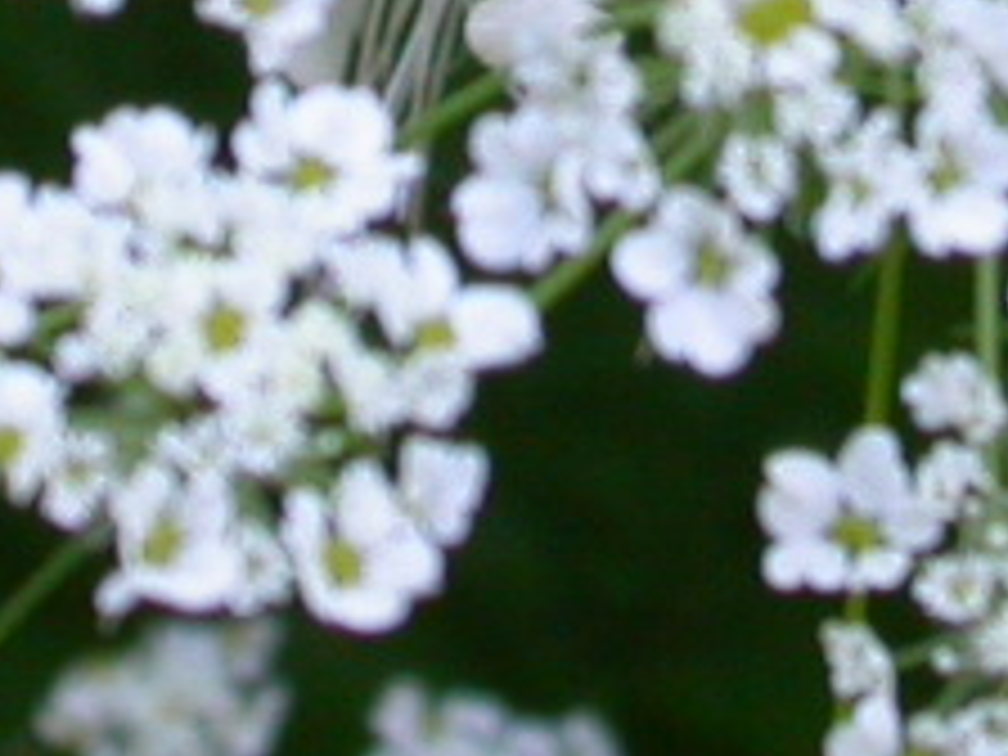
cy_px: -778
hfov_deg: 6.5
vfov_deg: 4.8
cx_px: 702
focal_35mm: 303
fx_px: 8823
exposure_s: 1/66.7
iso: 100
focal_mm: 11.1
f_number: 4.7
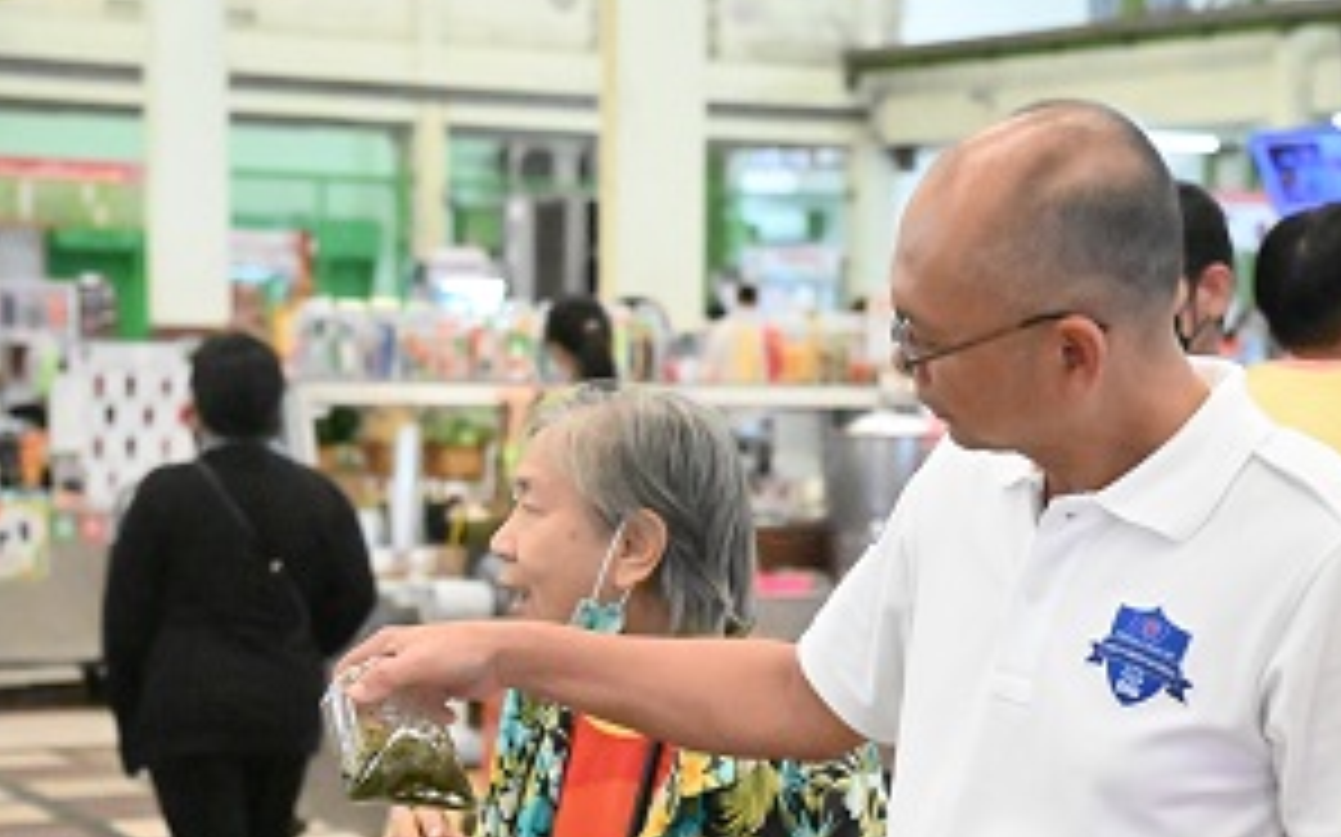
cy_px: 677
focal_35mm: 97
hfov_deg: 21.4
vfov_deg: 13.4
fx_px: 3544
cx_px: 889
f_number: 4
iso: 51200
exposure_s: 1/2500
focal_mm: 52
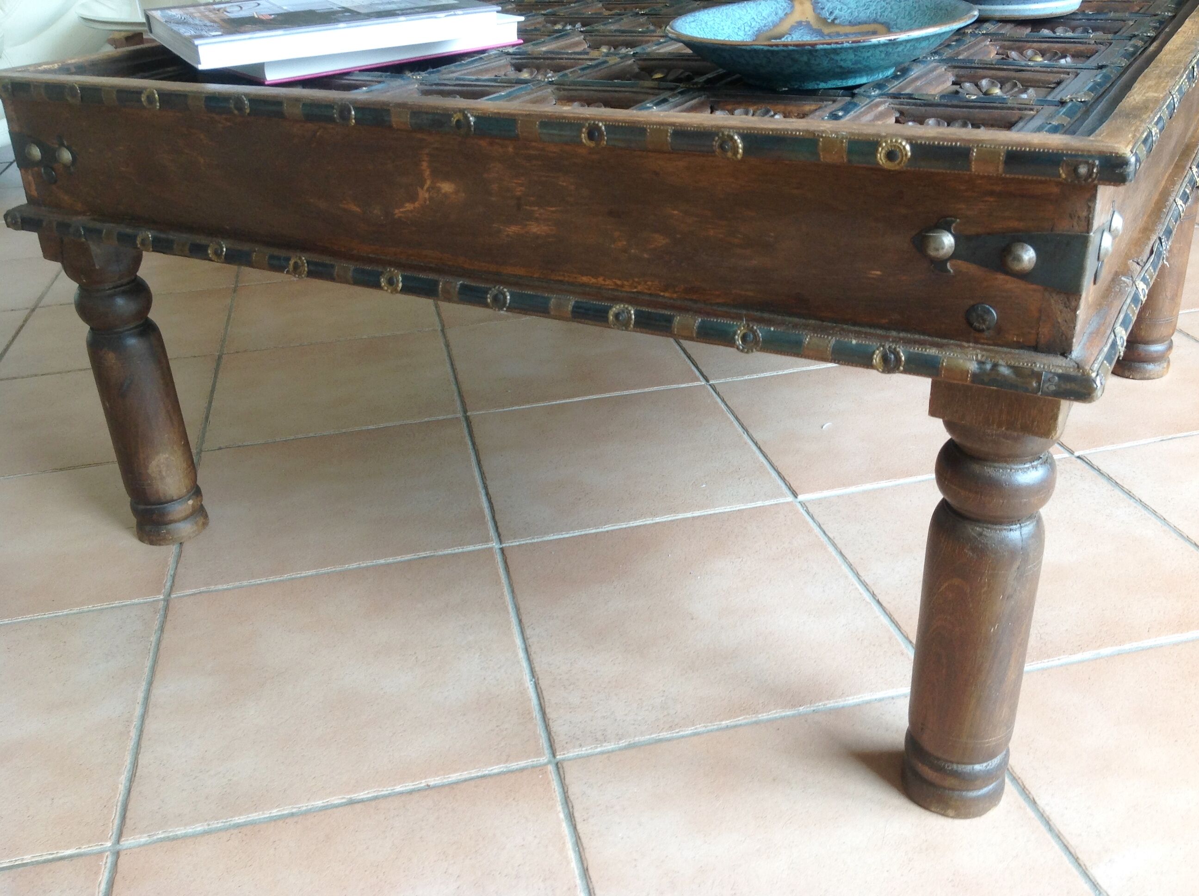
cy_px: 448
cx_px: 600
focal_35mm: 35
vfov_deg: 40.6
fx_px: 1211
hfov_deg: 52.7
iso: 50
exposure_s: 1/24
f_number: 2.4
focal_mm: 4.28
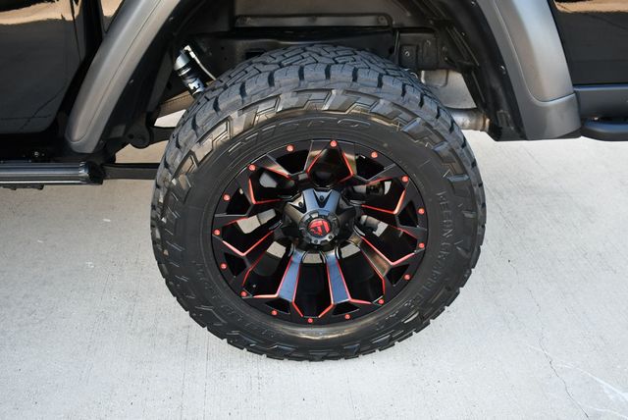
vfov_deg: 36.9
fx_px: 629
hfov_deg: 53.1
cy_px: 210
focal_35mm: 36
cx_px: 314
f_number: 3.5
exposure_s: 1/250
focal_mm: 18
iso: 400
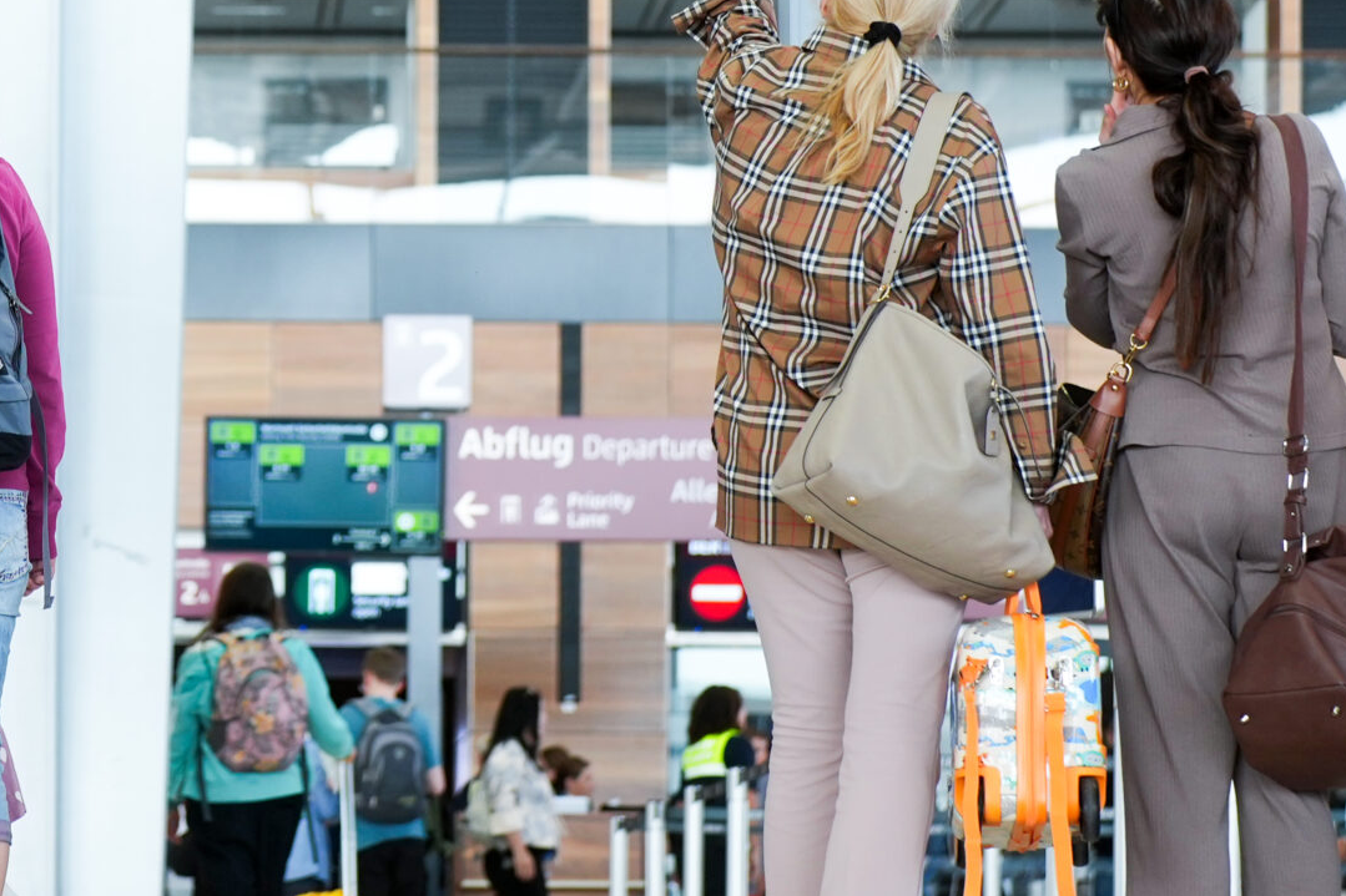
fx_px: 6654
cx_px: 6
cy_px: 80
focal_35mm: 178
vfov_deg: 7.7
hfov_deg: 11.4
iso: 320
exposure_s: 1/200
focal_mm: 50
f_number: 2.5
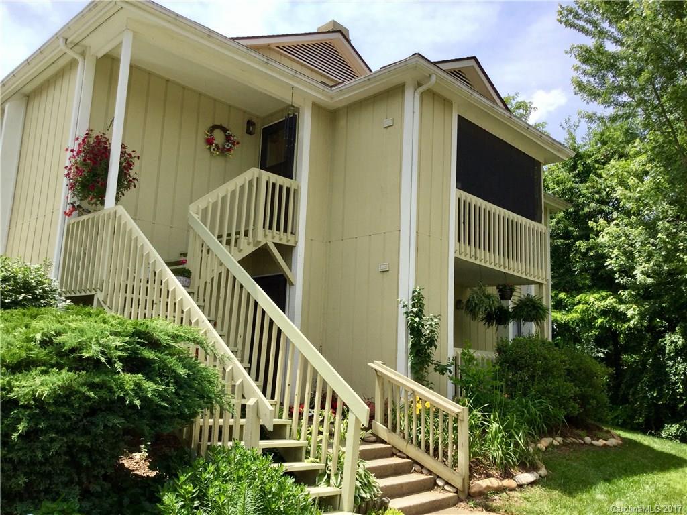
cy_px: 258
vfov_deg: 45.4
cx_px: 344
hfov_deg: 58.4
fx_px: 615
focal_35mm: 31
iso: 25
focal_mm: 3.3
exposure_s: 1/849
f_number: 2.4
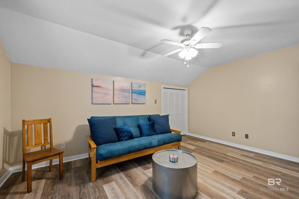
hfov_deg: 104.3
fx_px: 116
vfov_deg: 81.1
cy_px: 100
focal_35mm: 14
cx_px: 150
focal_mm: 14
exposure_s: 1/20
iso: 2500
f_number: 10
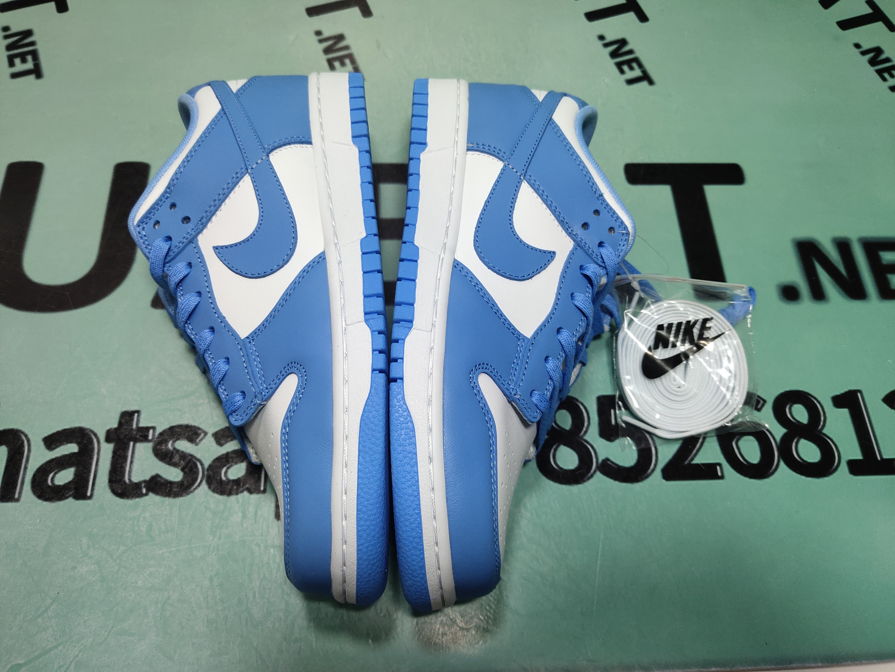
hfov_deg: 60.0
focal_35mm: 30
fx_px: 776
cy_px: 336
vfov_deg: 46.8
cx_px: 448
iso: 63
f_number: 1.79
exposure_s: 1/100
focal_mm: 4.35
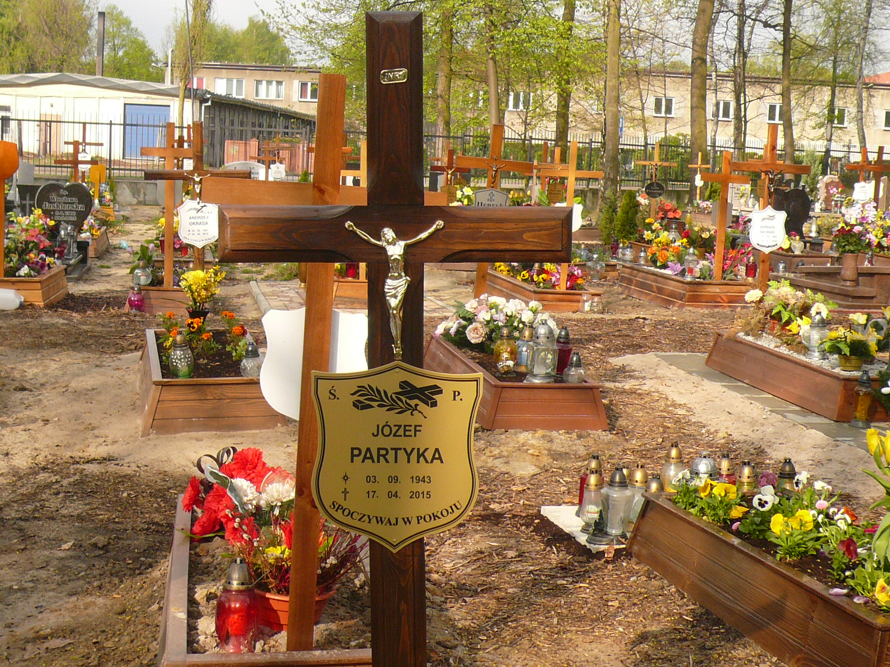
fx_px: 1363
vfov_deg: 27.5
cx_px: 445
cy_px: 334
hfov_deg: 36.2
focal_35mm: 53
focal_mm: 5.7
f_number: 3
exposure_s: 1/640
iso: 100
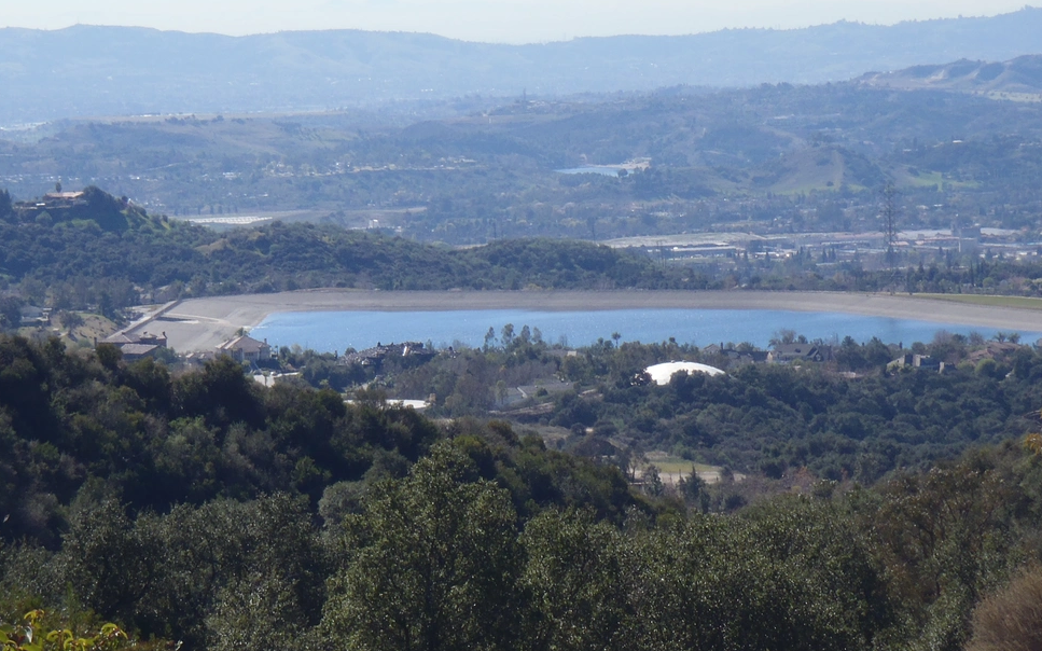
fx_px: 6275
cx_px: 471
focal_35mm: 221
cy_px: 120
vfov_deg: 5.9
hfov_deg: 9.5
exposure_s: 1/320
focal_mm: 25
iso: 80
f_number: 5.9
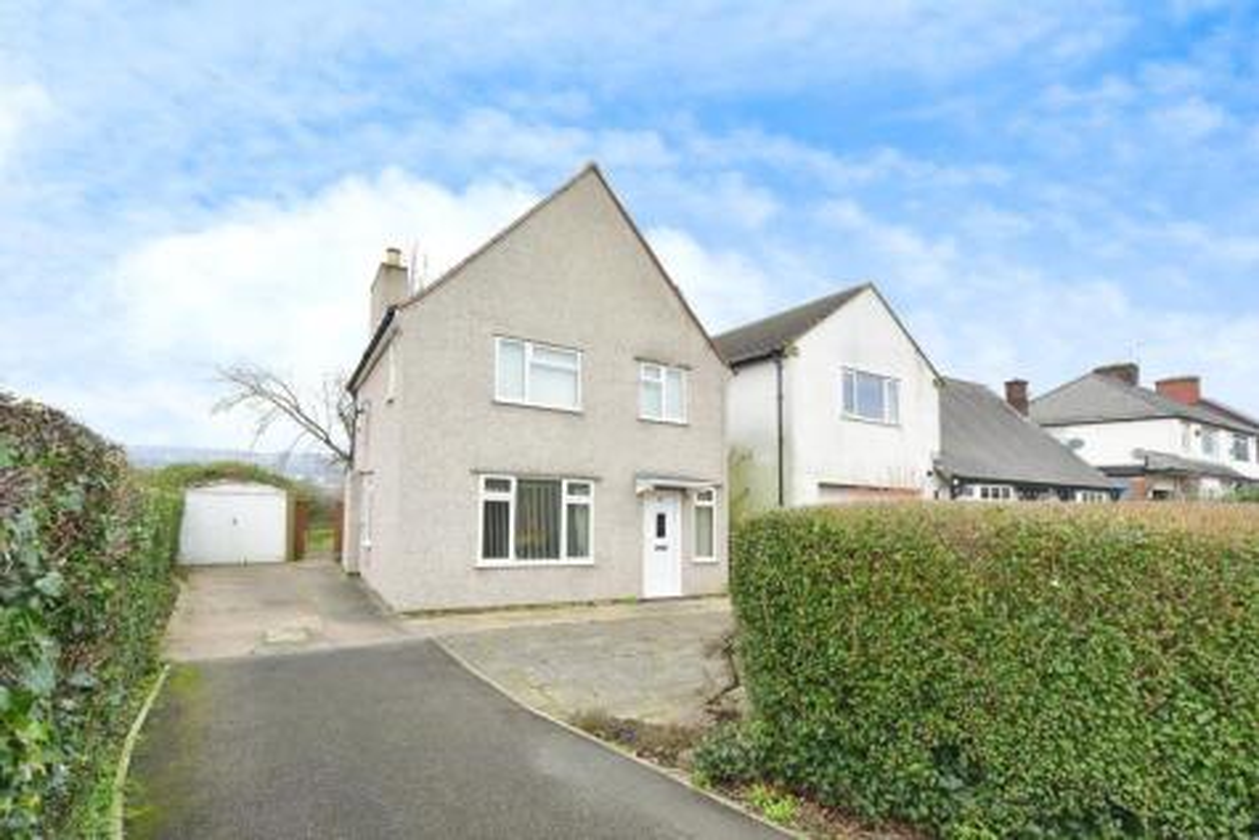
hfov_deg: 96.7
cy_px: 420
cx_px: 630
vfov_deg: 73.8
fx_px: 560
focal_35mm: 16
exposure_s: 1/350
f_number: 4.8
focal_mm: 16
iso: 800
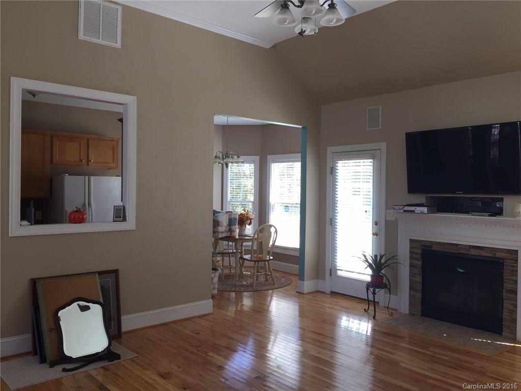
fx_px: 436
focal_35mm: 29
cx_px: 260
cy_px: 196
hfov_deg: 61.7
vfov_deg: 48.2
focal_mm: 4.15
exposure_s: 1/40
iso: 32
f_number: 2.2
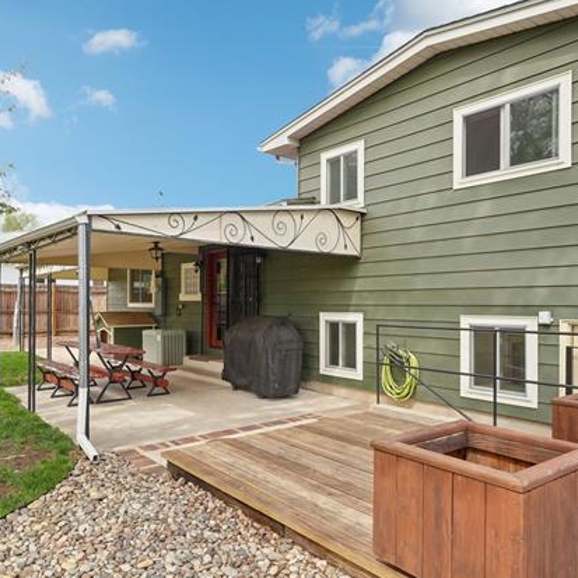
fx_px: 481
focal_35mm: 25
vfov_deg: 62.0
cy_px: 290
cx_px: 253
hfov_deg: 61.8
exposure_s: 1/125
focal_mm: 12.9
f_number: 8
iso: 800
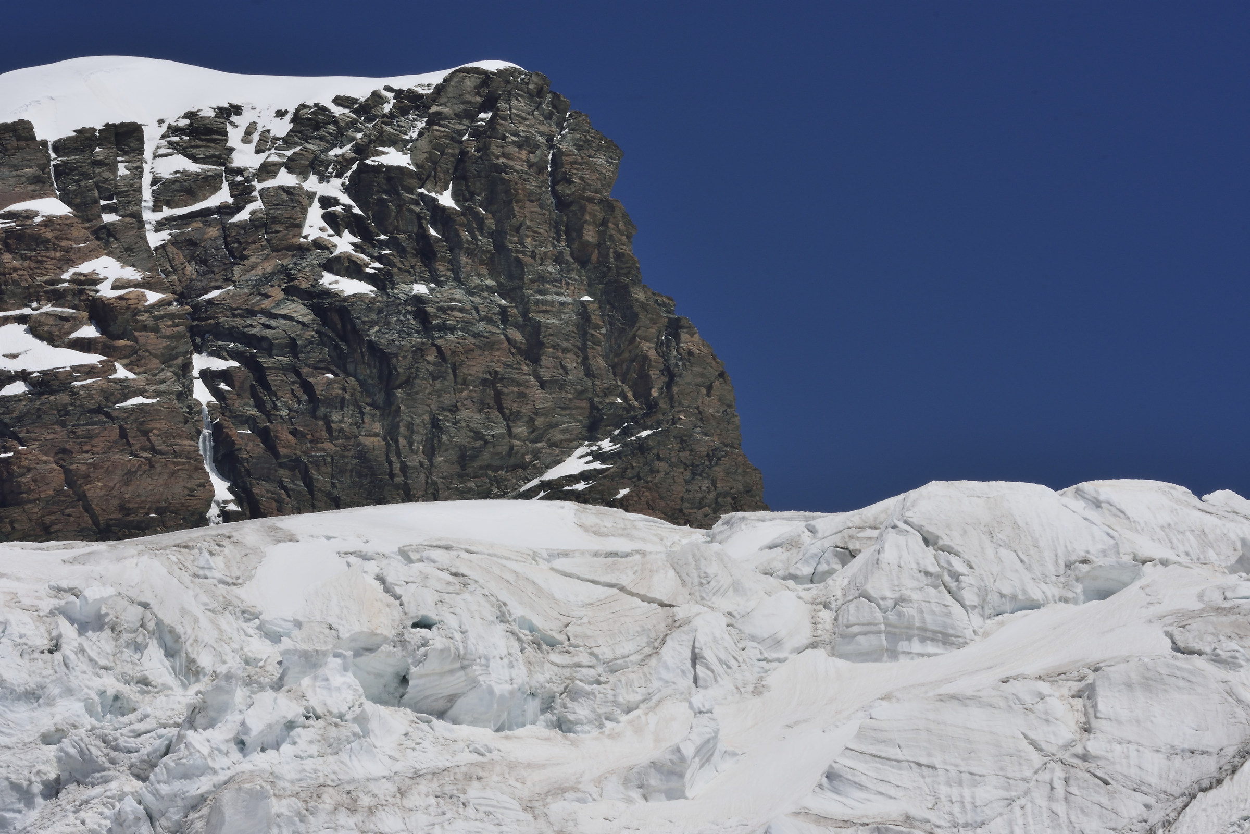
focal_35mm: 180
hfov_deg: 11.4
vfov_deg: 7.6
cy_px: 417
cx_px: 625
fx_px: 6250
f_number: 20
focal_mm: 120
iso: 220
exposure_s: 1/200
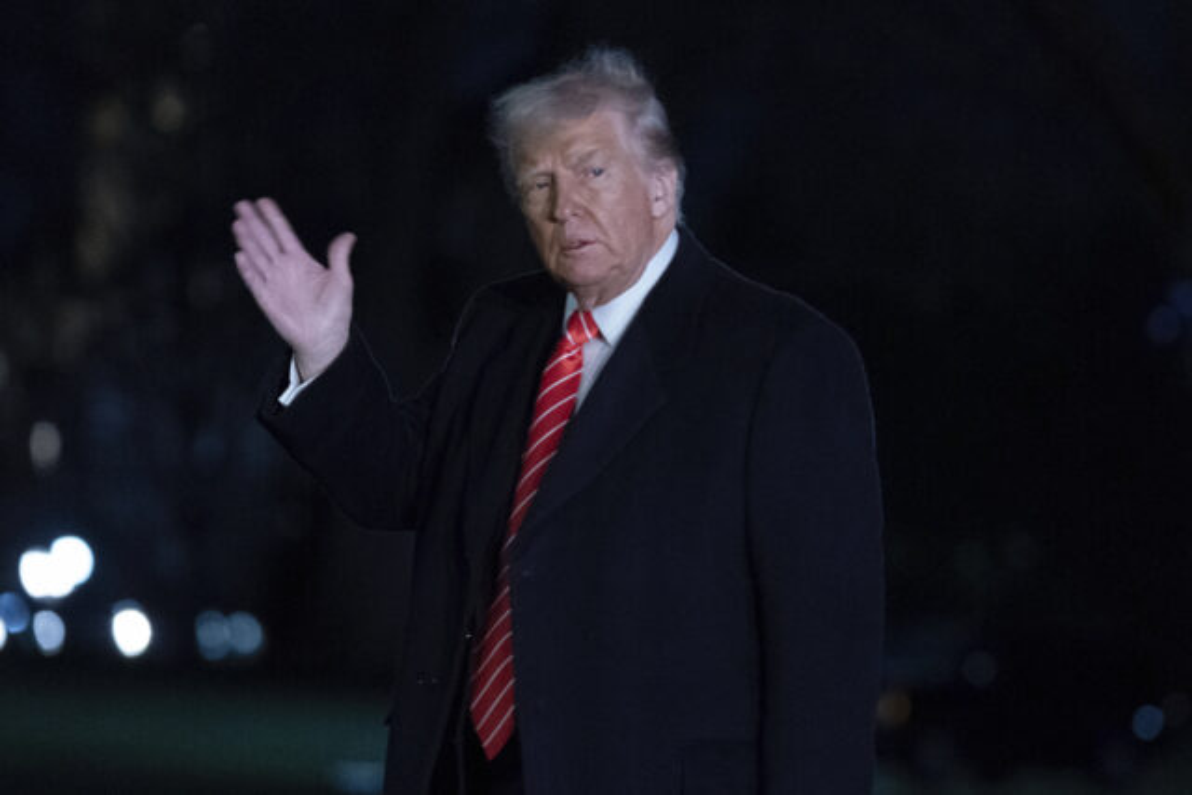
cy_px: 398
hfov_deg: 14.4
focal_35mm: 142
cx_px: 596
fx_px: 4703
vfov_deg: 9.7
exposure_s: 1/160
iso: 8000
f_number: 3.2
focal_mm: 142
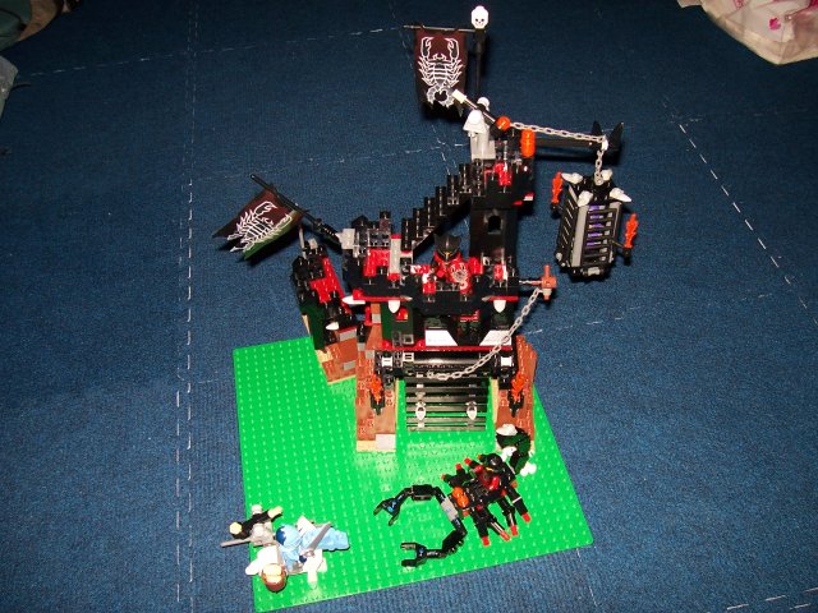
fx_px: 803
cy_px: 306
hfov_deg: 54.0
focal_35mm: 34
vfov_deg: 41.8
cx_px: 409
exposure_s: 1/60
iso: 80
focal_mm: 5.6
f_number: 2.7
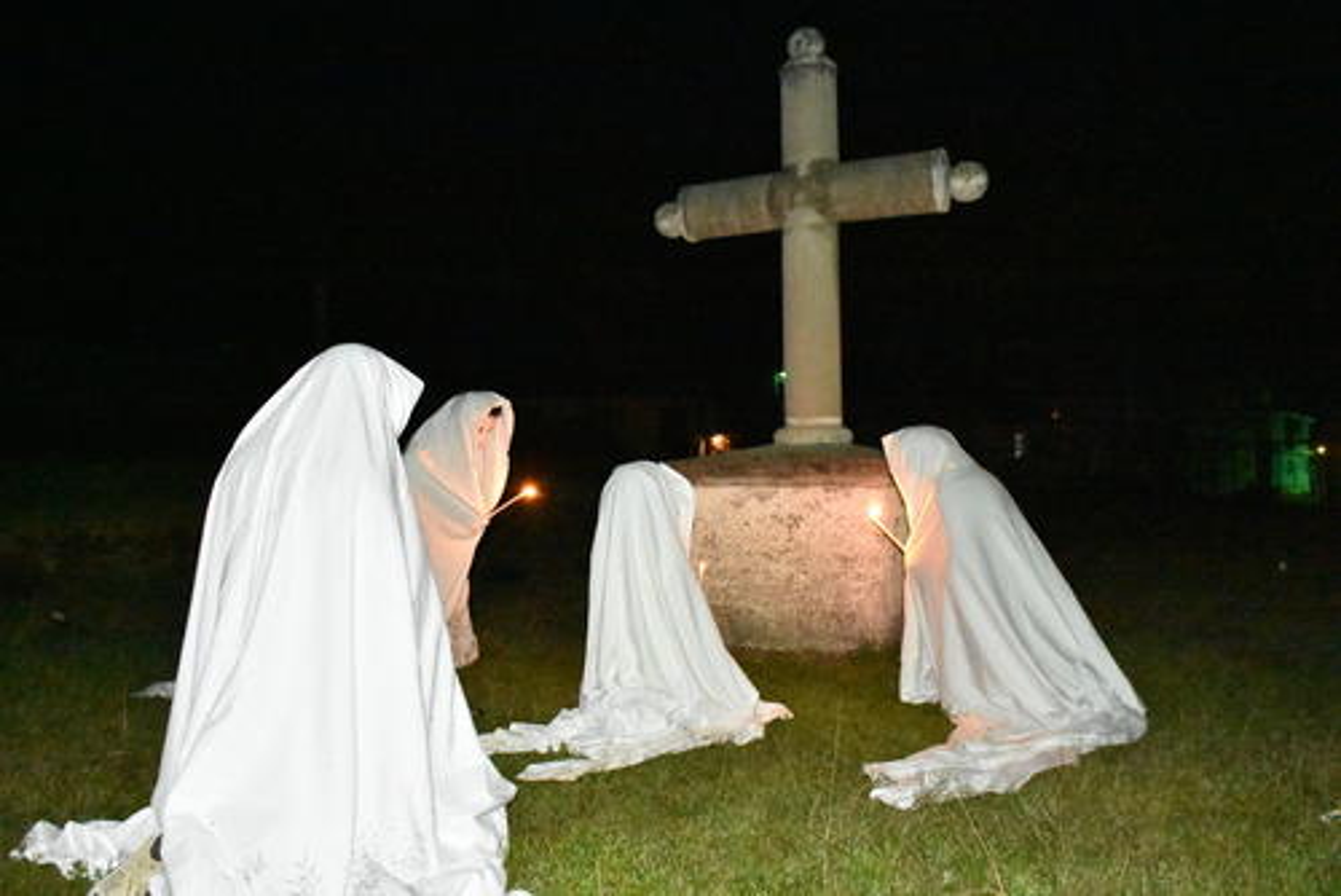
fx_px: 1006
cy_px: 448
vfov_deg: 48.0
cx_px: 670
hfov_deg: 67.4
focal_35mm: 27
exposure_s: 1/60
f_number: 5
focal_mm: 18
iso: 25600
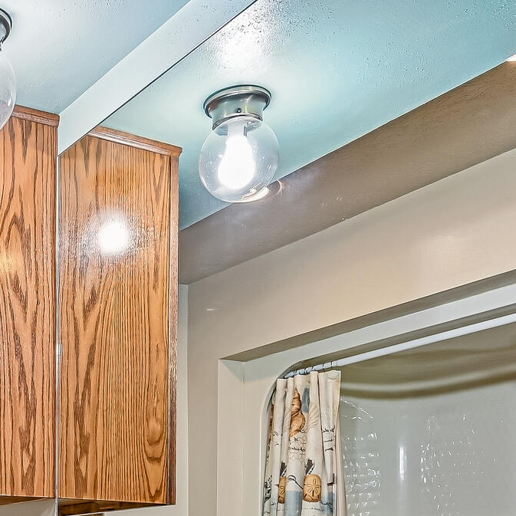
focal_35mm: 53
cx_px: -64
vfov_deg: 28.9
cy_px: 579
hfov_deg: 28.9
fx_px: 894
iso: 400
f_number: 4.8
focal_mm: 14
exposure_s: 1/4
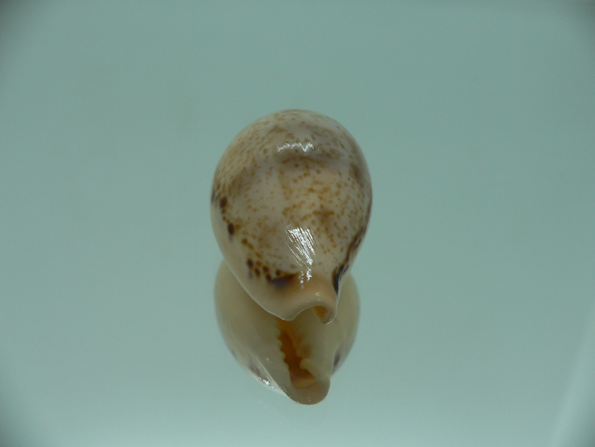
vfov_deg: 40.7
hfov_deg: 52.6
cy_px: 224
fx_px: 602
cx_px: 298
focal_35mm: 35
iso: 80
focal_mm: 4.6
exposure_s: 1/80
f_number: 2.8
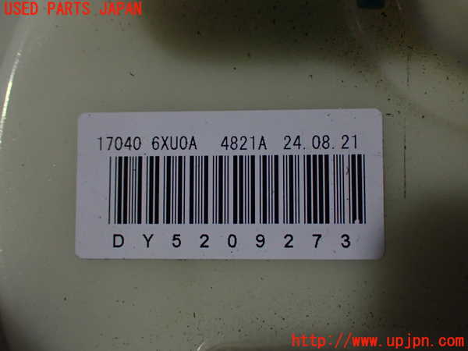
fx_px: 676
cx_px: 234
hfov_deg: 38.2
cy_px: 176
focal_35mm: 50
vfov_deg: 29.1
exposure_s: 1/60
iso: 800
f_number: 3.2
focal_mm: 9.01
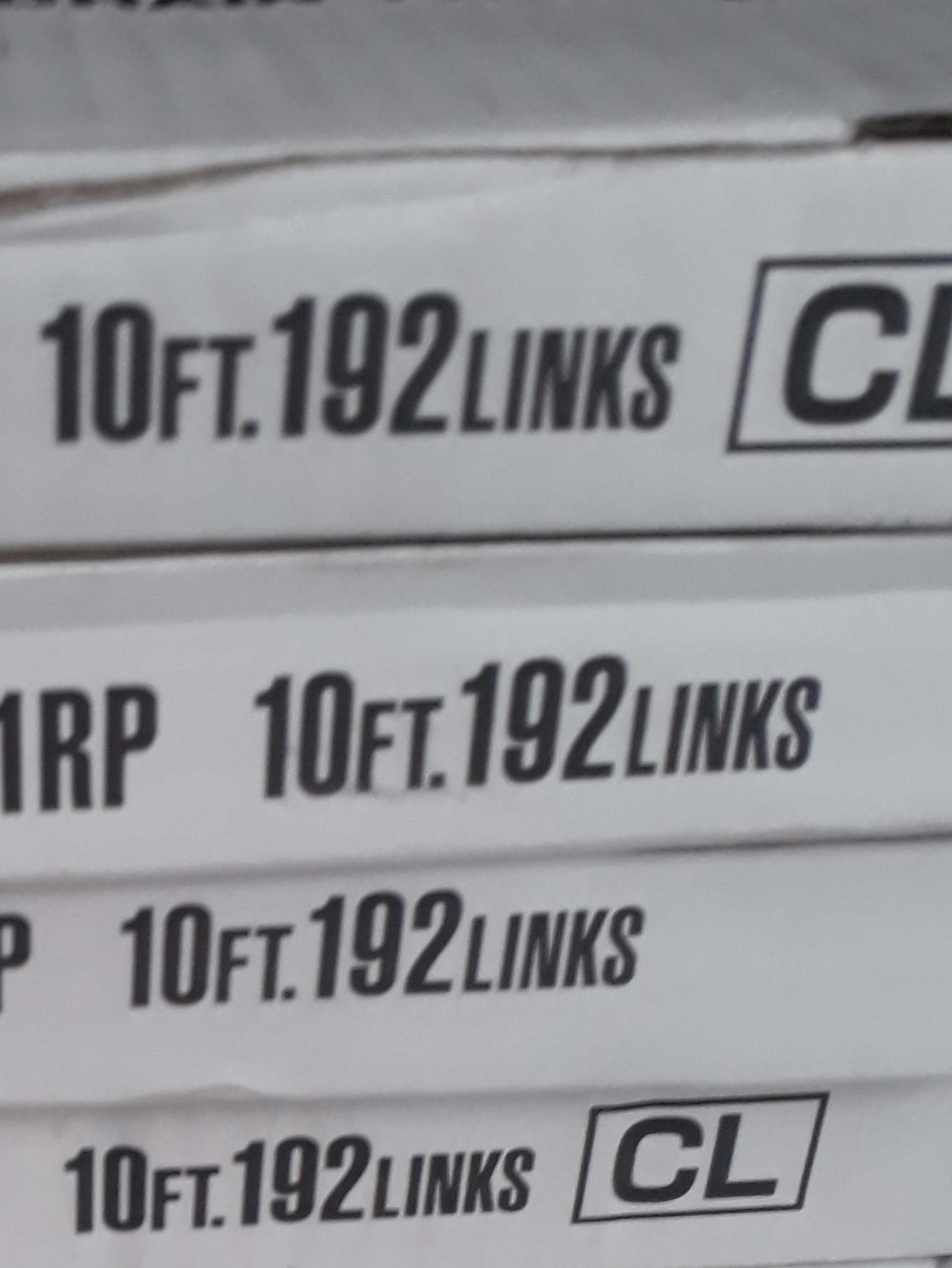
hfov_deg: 22.4
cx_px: -6
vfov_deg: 28.8
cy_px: 1266
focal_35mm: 63
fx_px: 2310
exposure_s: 1/33
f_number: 1.9
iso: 125
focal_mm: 3.6
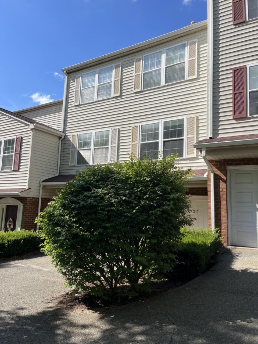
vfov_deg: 67.3
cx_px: 129
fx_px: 258
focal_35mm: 26
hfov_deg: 53.1
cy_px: 172
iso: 50
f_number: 1.6
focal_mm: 5.1
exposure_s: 1/2358
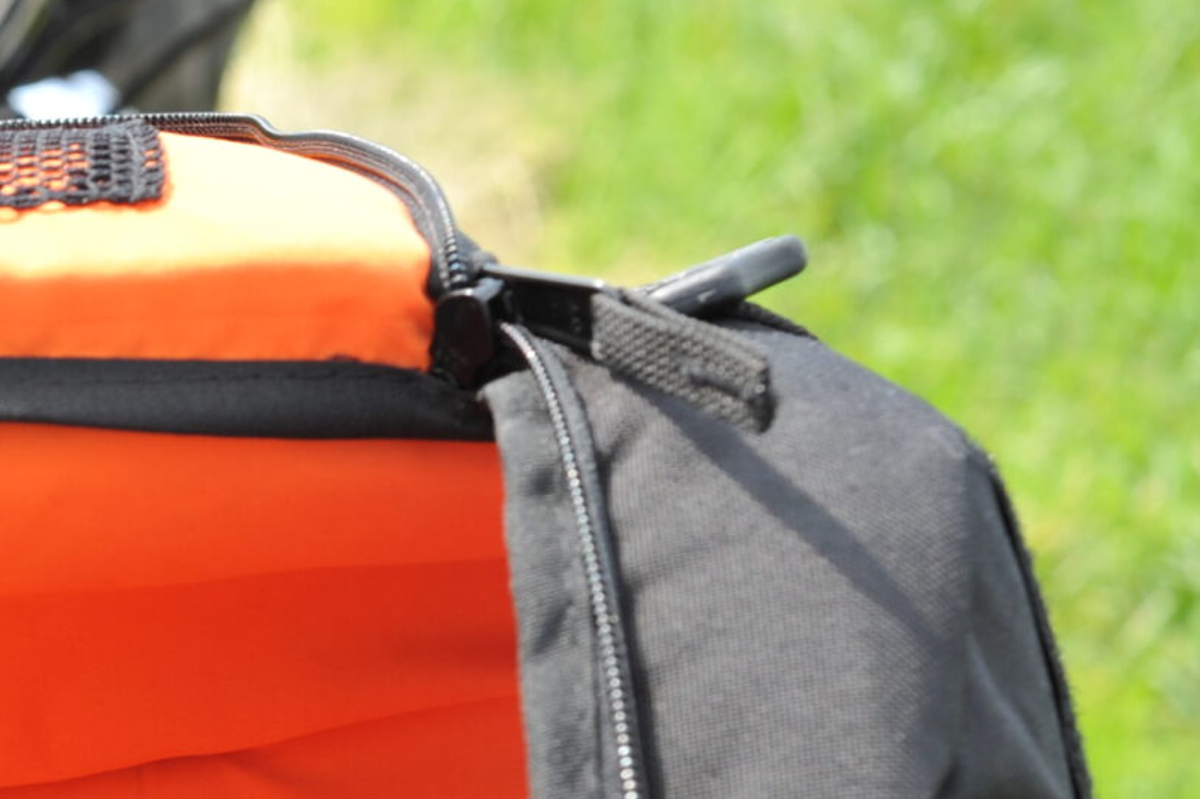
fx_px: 5298
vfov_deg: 8.5
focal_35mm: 159
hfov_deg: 12.4
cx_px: -540
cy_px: 1001
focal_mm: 50
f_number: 7.1
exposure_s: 1/160
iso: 200
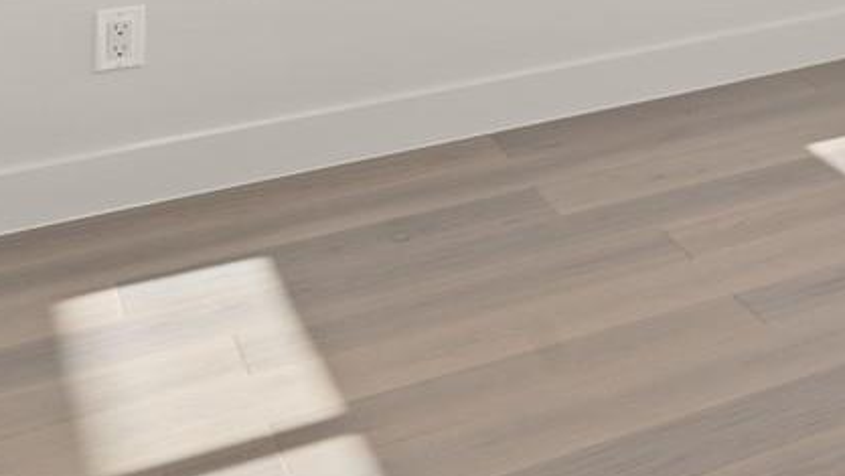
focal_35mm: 72
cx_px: 1641
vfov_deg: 14.2
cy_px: -461
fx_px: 1614
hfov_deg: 19.2
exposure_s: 1/40
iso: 250
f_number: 10
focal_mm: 14
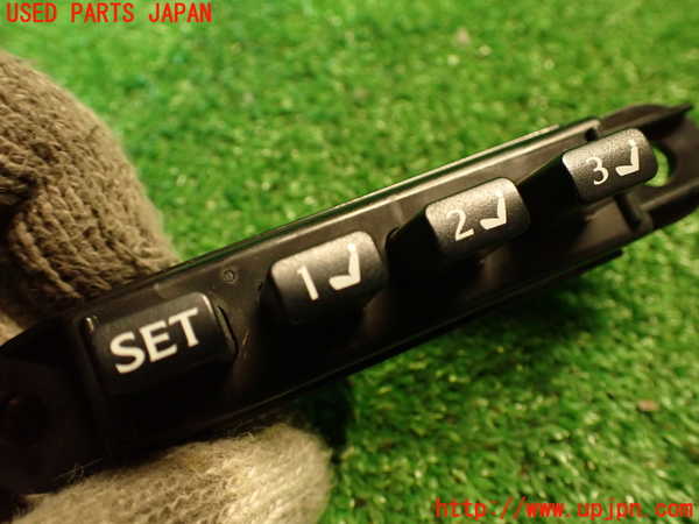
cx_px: 350
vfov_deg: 46.8
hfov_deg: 60.0
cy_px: 262
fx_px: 606
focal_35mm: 30
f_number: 2.3
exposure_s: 1/30
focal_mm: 5.4
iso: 640
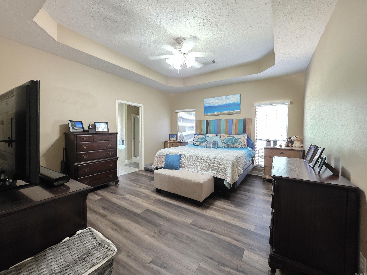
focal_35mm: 13
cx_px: 184
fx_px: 138
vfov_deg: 89.9
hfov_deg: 106.2
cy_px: 138
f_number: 1.9
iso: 800
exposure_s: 1/60
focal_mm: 2.2
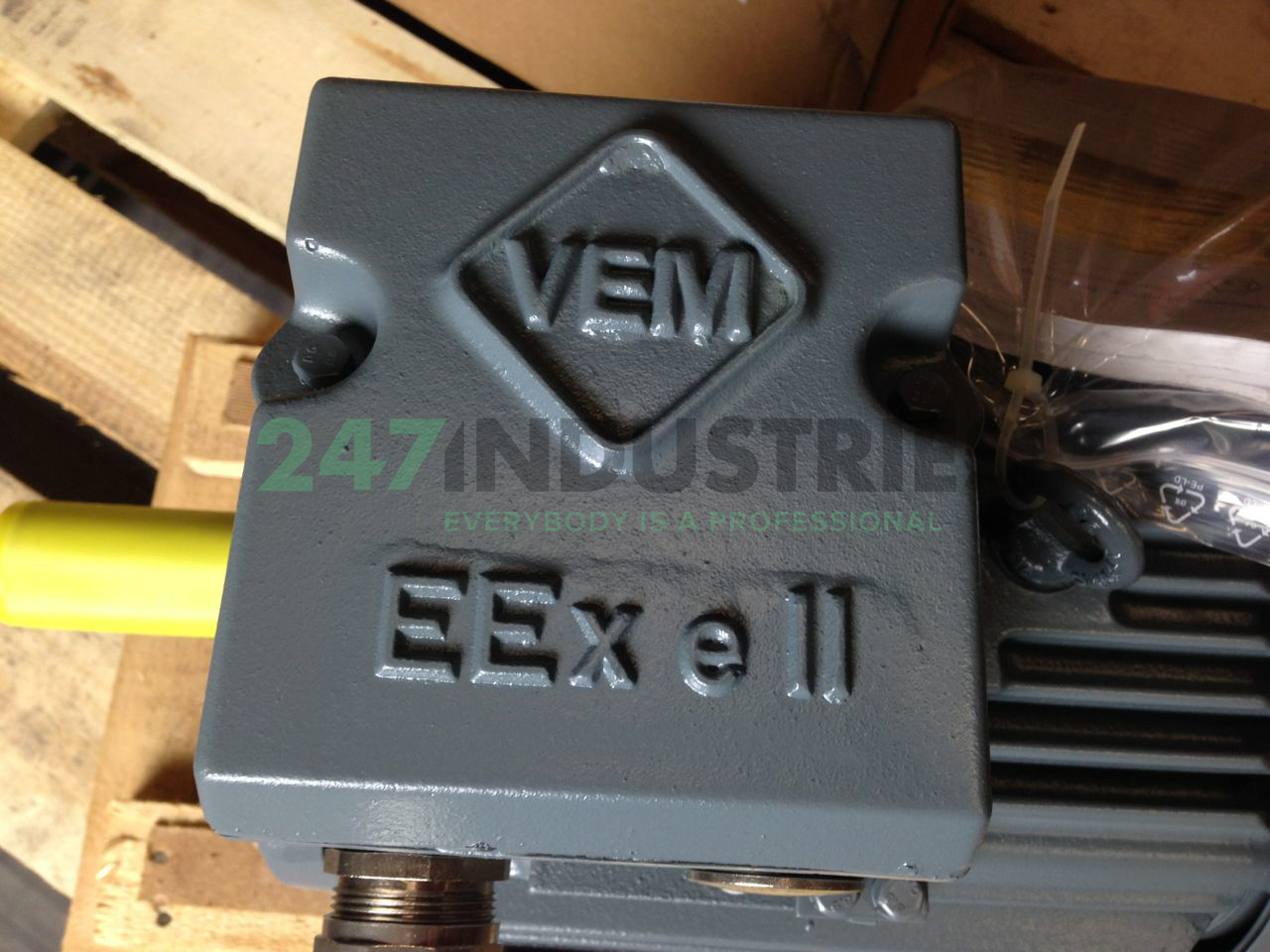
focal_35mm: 33
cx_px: 635
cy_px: 476
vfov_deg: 42.9
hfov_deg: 55.4
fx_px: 1211
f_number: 2.4
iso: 64
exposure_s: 1/20
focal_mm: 4.12
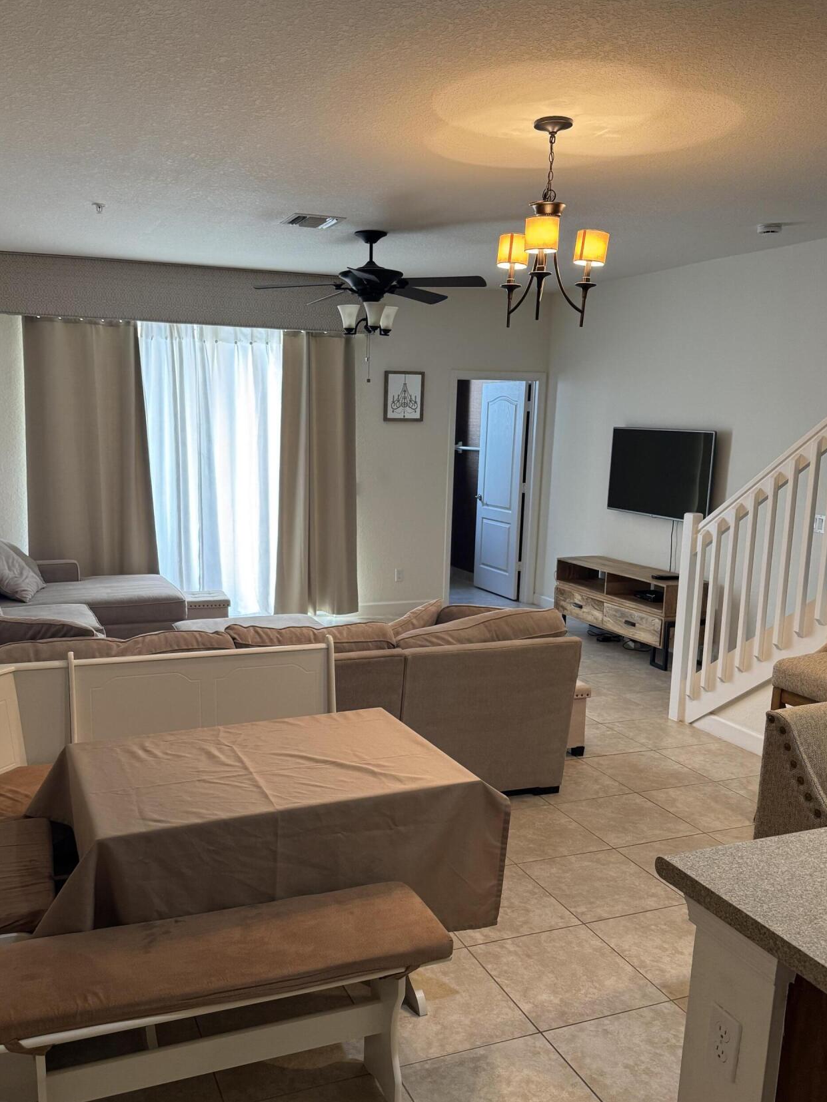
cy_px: 589
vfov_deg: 61.6
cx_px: 350
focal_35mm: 29
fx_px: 924
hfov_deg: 48.1
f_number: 1.78
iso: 250
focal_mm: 6.76
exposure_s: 1/60
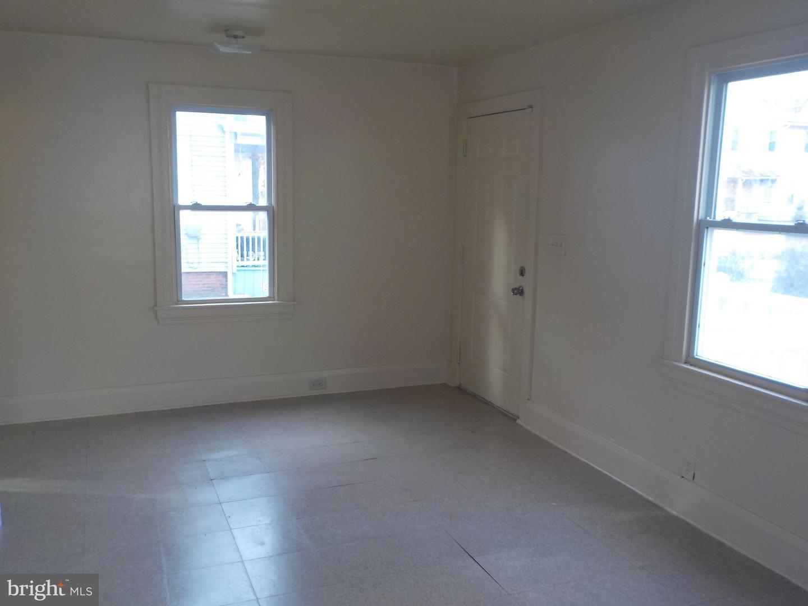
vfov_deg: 46.8
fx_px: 700
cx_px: 404
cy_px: 303
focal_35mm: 30
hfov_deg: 60.0
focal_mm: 4.1
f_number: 3.3
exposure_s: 1/50
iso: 125
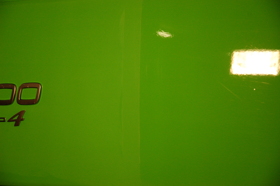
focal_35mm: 105
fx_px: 816
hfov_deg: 19.5
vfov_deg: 13.0
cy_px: 93
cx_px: 140
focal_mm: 70
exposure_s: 1/100
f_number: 4.5
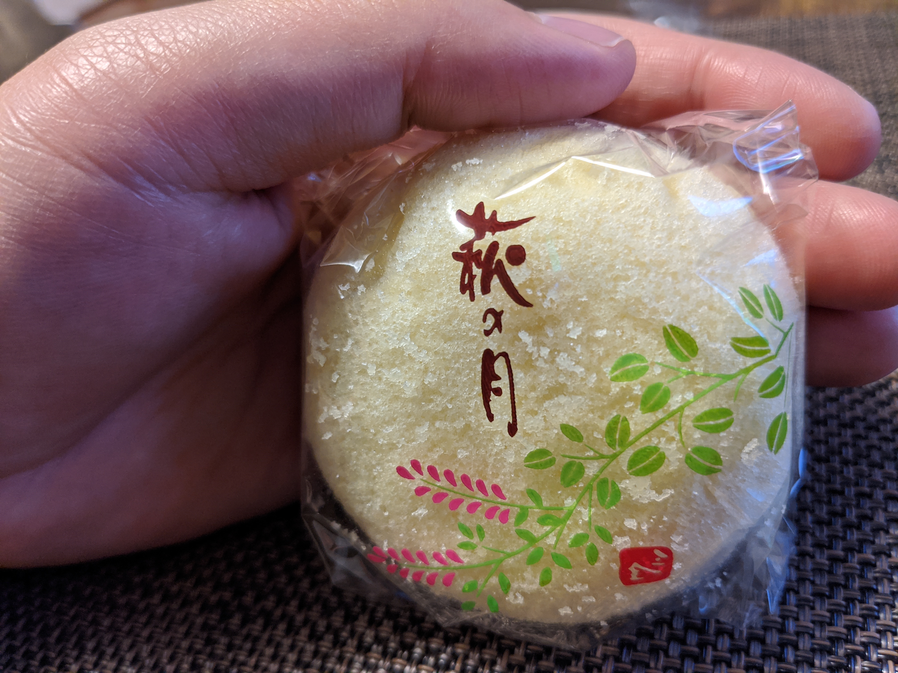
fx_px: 700
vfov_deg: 51.4
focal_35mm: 27
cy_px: 336
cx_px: 449
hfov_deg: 65.3
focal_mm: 4.38
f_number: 1.73
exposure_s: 1/23.8
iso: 165
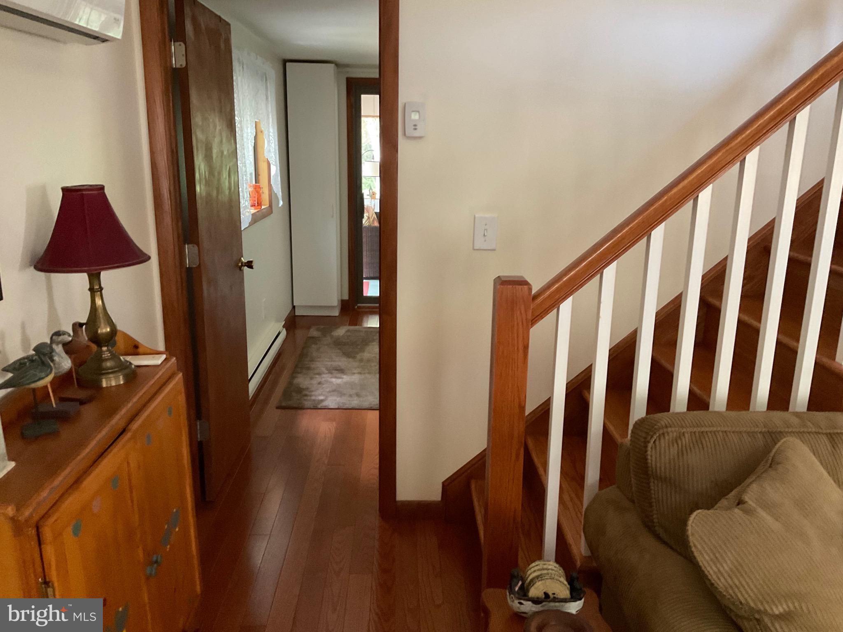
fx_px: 706
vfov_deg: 48.2
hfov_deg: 61.7
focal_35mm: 29
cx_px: 422
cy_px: 316
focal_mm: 3
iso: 320
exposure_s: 1/30
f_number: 1.8
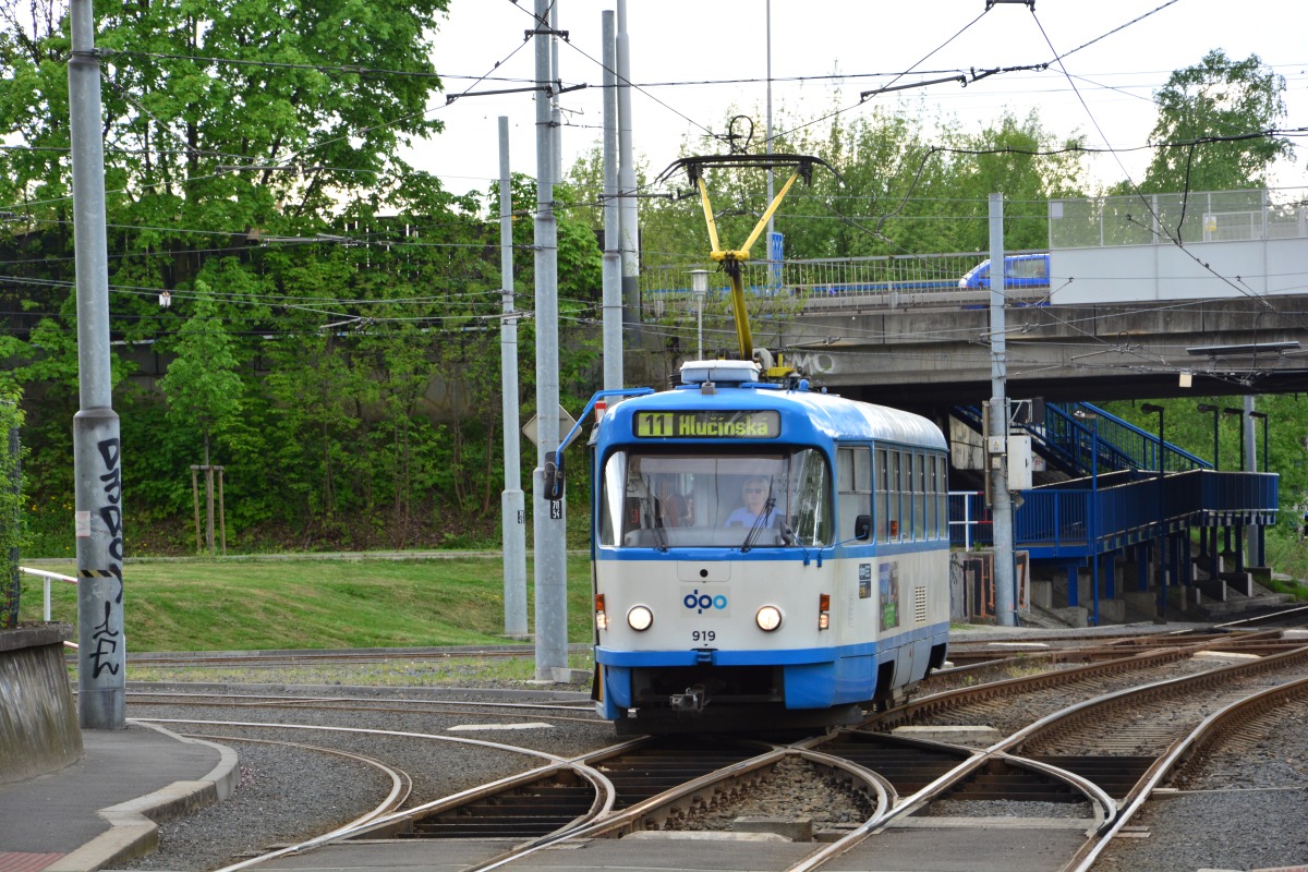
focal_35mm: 158
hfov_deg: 13.0
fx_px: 5722
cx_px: 654
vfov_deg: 8.7
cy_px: 436
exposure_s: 1/100
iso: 400
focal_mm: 105
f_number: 9
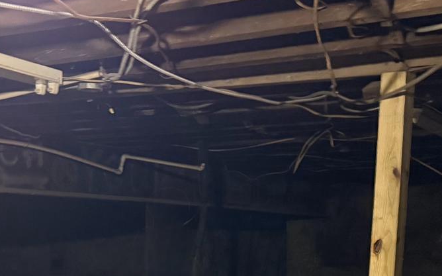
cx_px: 60
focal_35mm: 78
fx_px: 939
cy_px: 334
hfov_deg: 25.8
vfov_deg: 16.0
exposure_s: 1/30
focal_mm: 6.76
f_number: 1.78
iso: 1250
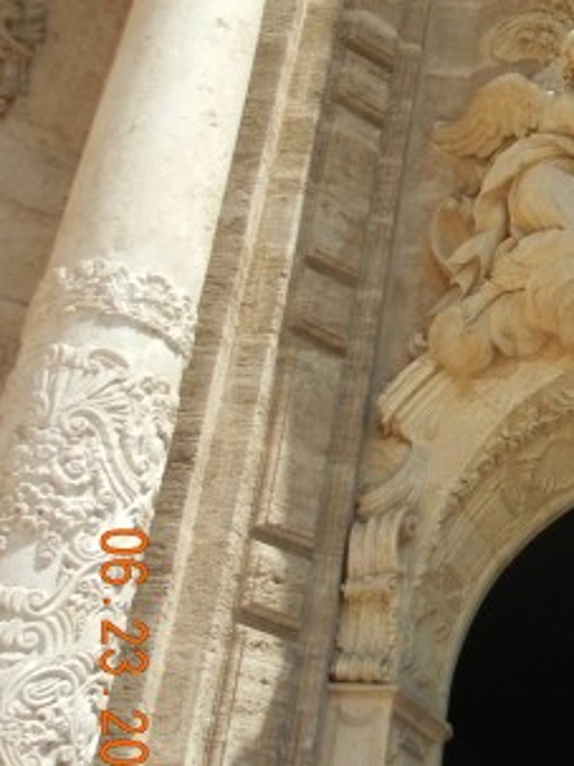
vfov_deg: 25.2
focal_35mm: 76
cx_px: 700
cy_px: 154
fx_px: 1681
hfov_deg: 18.3
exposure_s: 1/857
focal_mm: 5.4
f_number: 3.5
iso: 160
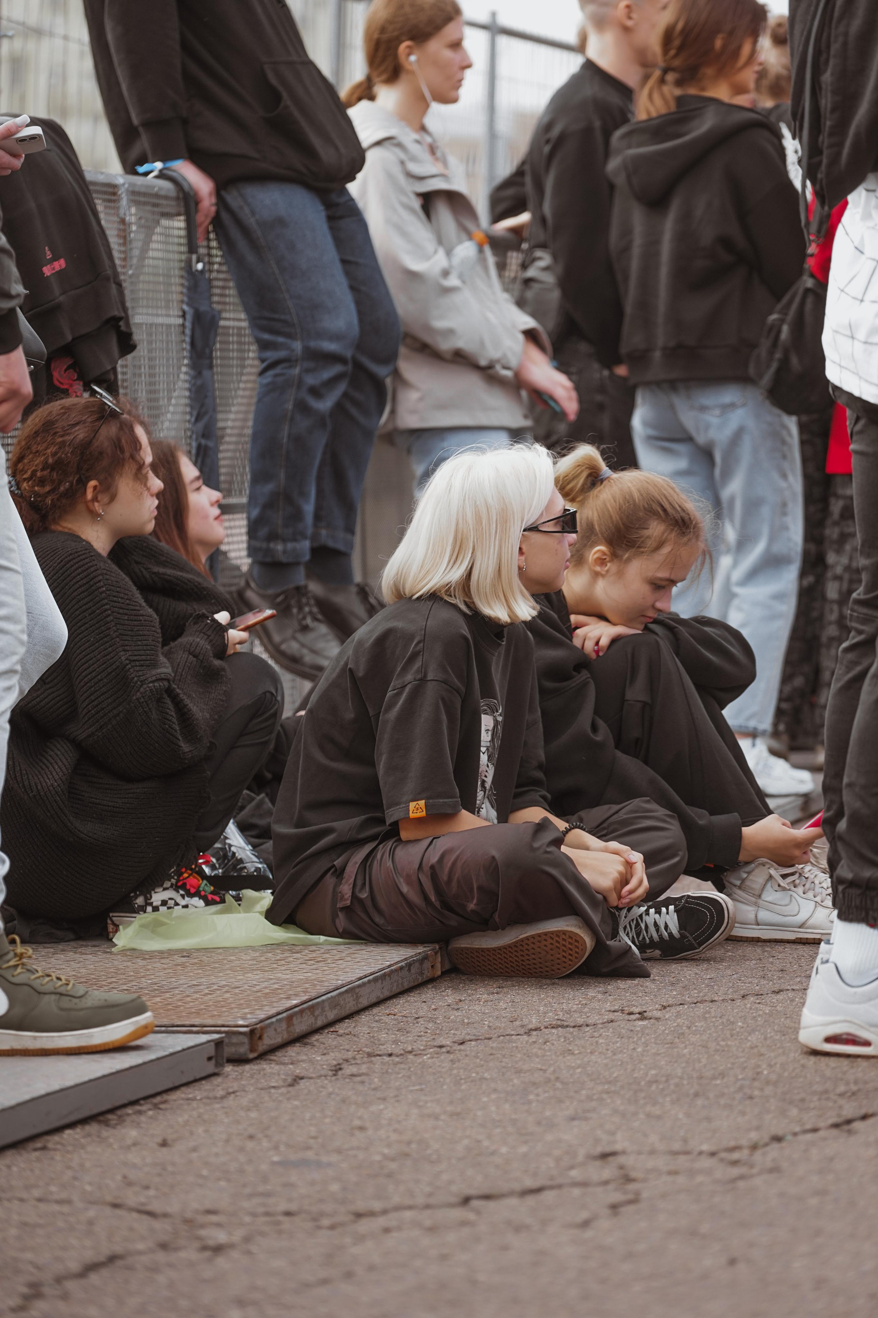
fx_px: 5085
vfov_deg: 14.8
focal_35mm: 139
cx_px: 439
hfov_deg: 9.9
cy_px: 659
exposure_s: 1/400
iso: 400
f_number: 4
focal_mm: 139
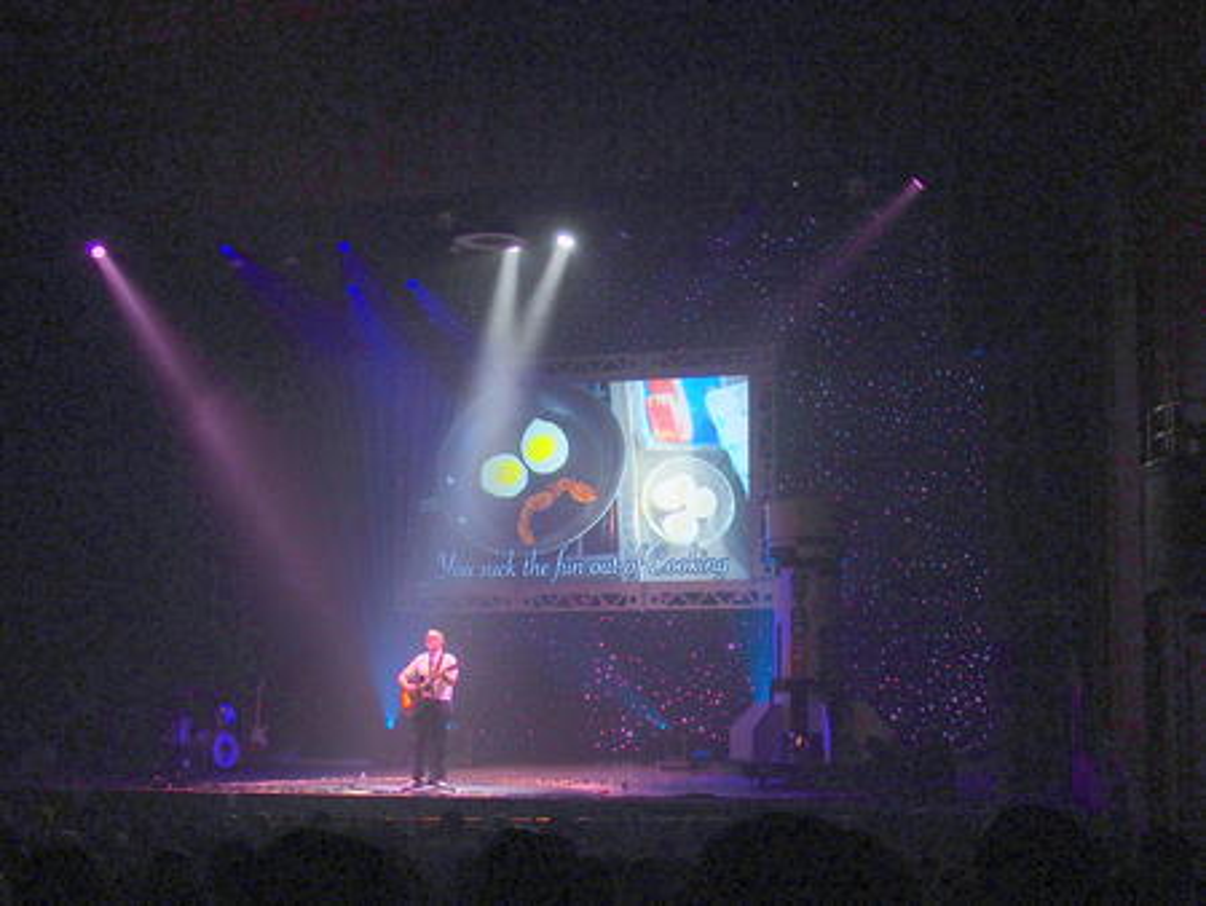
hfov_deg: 38.2
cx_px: 603
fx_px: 1743
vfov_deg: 29.1
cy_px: 453
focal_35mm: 50
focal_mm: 10.8
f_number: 2.8
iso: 250
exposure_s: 1/50
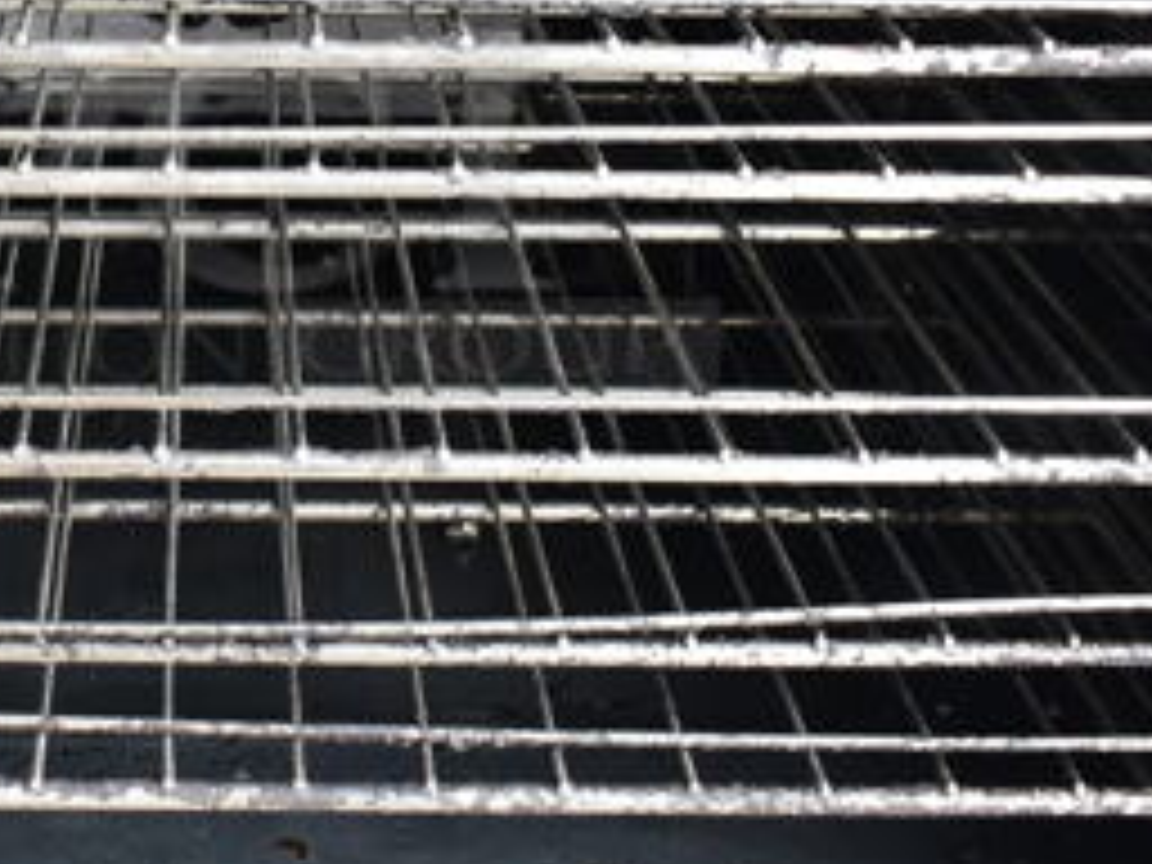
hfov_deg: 30.4
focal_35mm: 62
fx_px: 2063
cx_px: 220
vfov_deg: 23.3
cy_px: 158
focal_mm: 18
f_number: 3.5
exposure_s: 1/30
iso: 280
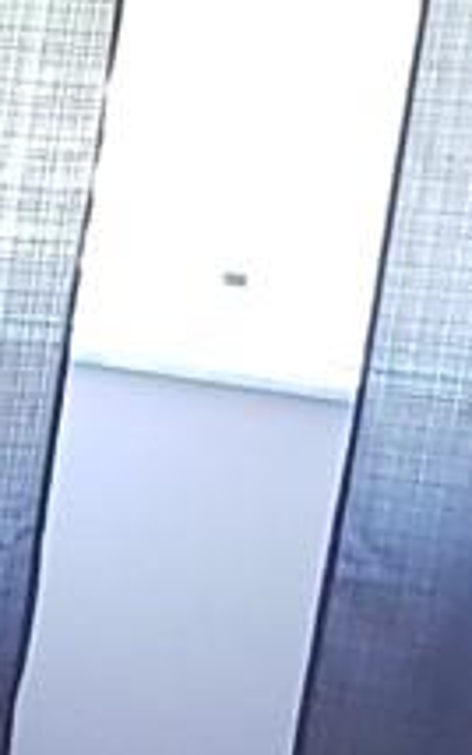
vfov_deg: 10.2
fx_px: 4234
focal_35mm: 206
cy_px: 568
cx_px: -1786
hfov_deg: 5.2
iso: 250
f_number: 1.7
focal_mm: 4.2
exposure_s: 1/17
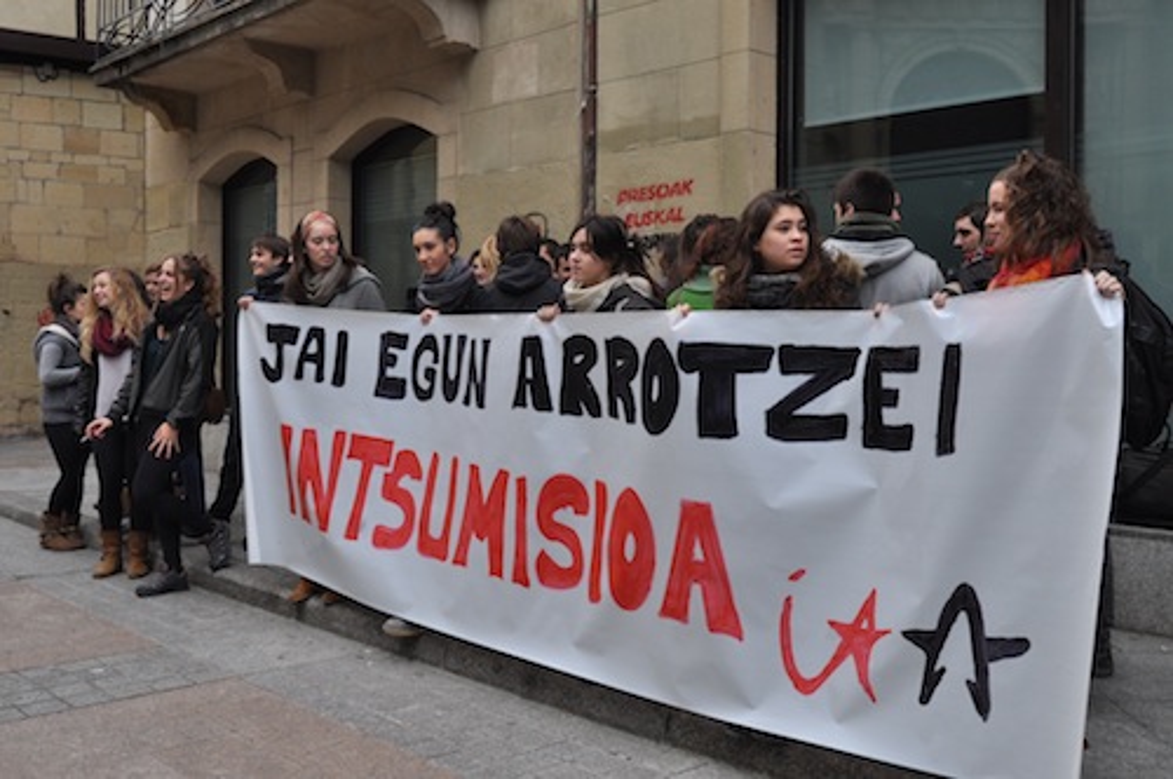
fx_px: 1171
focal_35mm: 36
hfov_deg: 53.2
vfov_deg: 36.8
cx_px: 586
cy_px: 390
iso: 400
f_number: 11
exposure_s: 1/125
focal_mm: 24
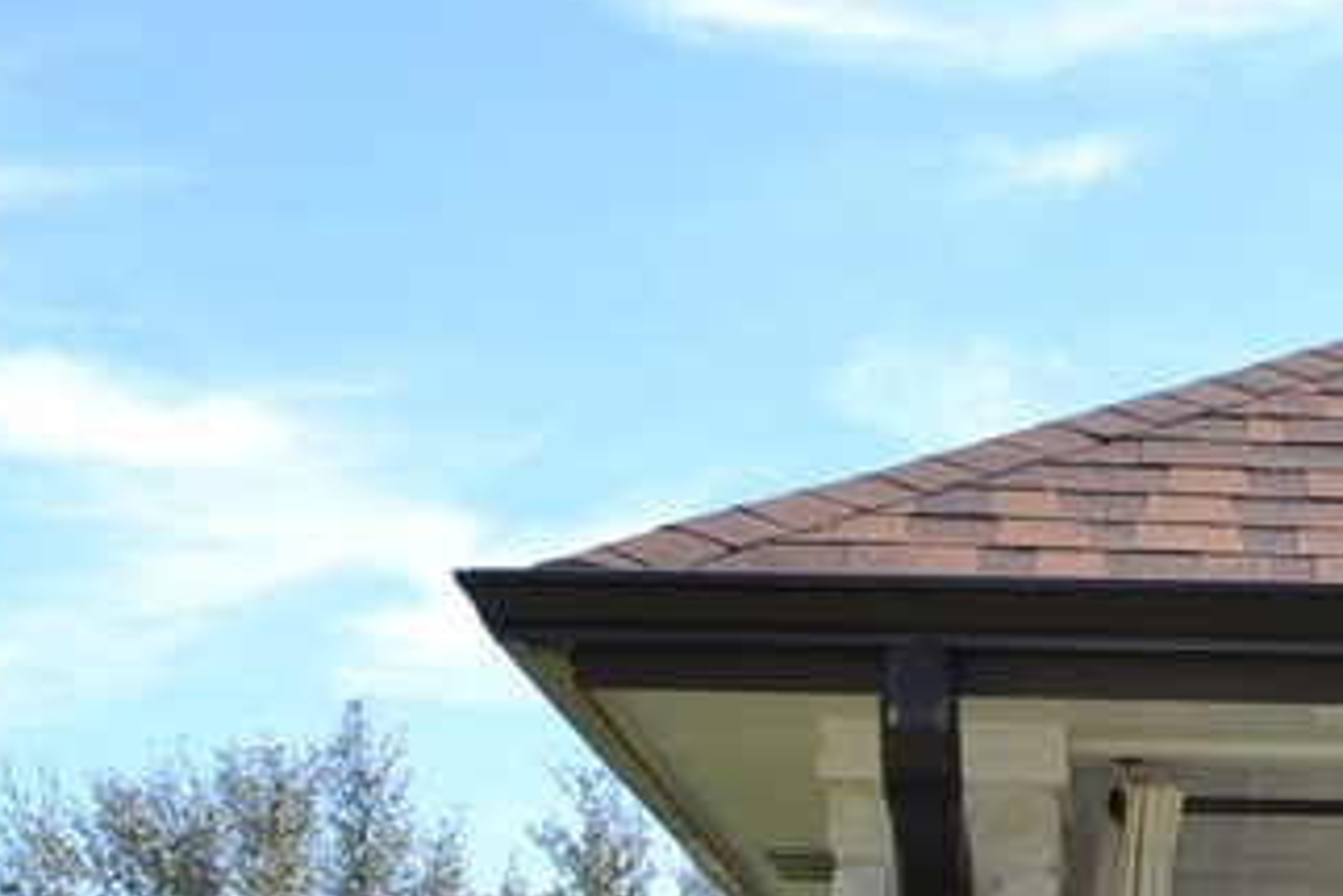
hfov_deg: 20.9
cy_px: 1475
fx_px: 3396
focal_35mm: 91
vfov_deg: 13.8
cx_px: 1606
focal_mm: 18
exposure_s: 1/200
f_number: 11
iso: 400
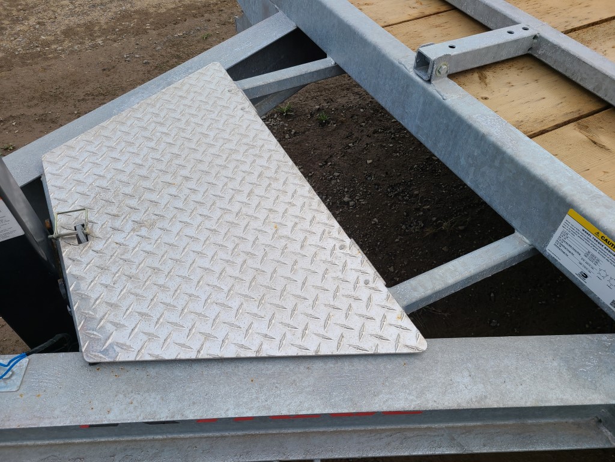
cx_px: 308
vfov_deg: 53.1
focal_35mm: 26
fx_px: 462
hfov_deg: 67.3
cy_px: 231
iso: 40
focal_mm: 5.4
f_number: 1.8
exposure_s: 1/1864
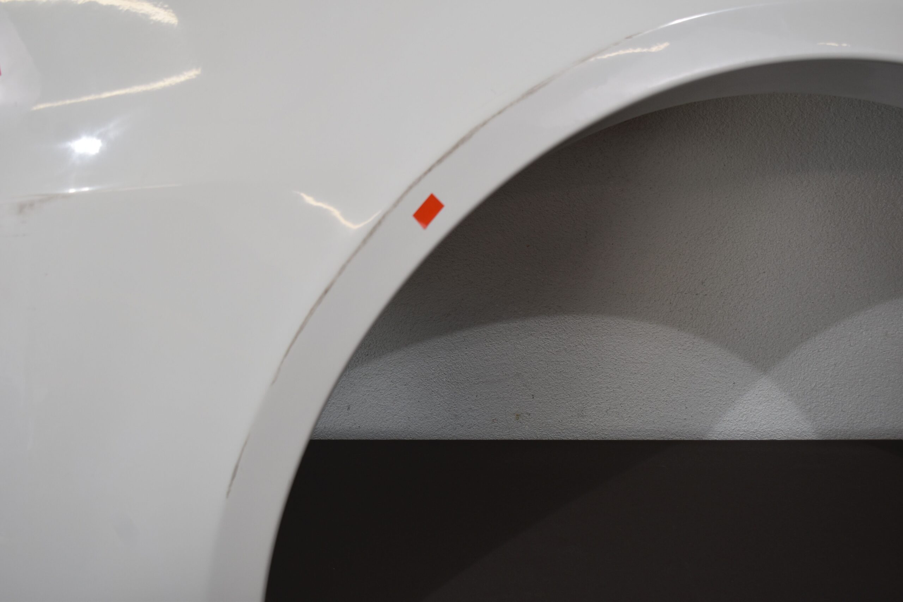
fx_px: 1129
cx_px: 452
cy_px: 301
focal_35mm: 45
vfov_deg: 29.9
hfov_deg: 43.6
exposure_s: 1/125
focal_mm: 30
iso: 250
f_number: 5.6
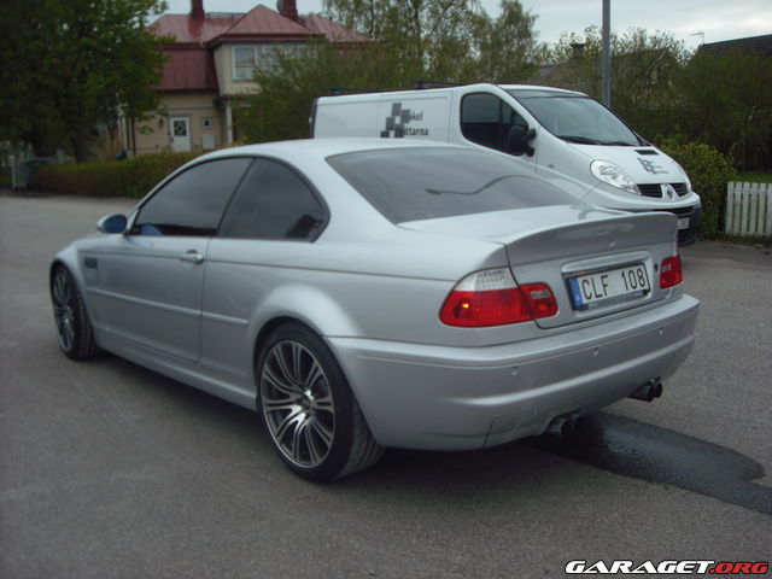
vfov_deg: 38.7
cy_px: 290
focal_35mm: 37
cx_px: 386
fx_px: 825
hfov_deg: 50.1
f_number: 2.7
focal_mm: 6.2
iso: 80
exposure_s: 1/160
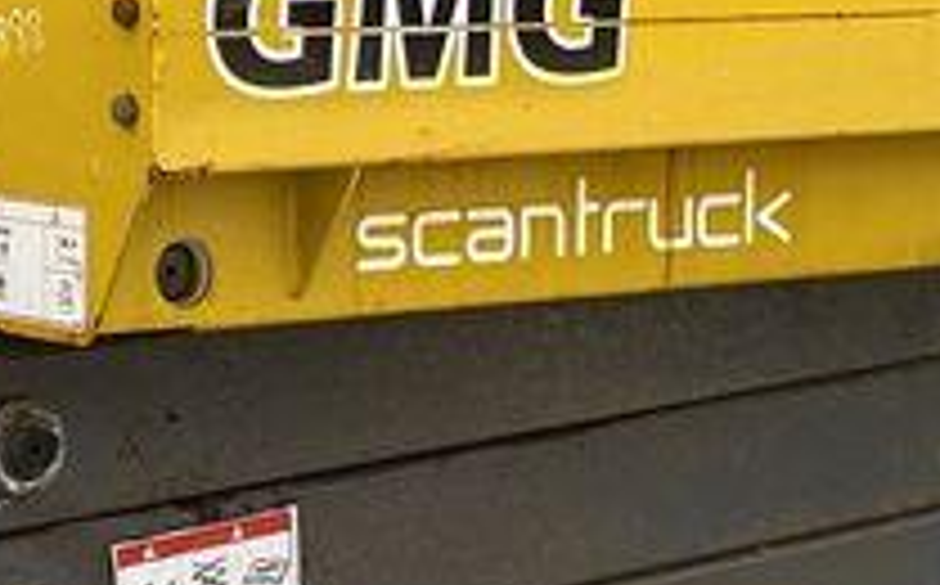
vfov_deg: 7.7
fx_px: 4324
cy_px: 292
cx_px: 513
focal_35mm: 169
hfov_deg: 12.4
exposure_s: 1/122
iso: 50
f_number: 1.8
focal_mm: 4.25
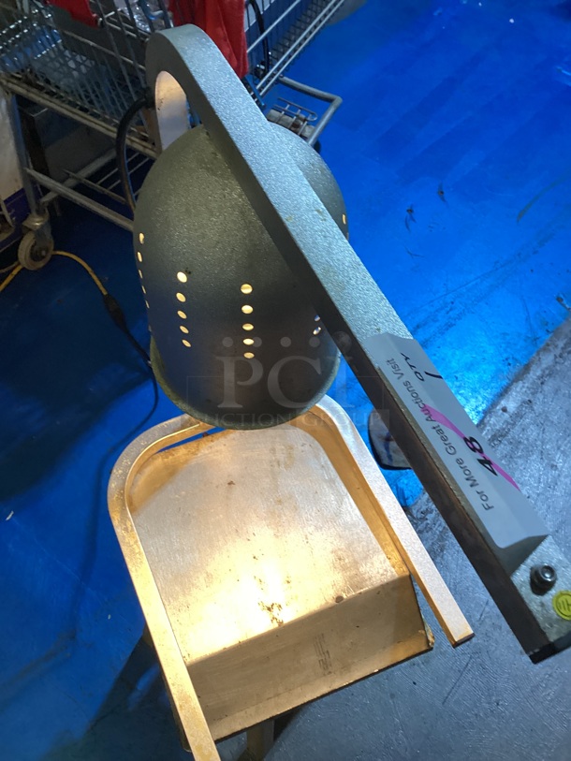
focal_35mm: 31
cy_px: 380
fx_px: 682
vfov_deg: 58.3
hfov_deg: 45.5
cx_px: 286
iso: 125
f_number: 2.4
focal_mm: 3.3
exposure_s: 1/60
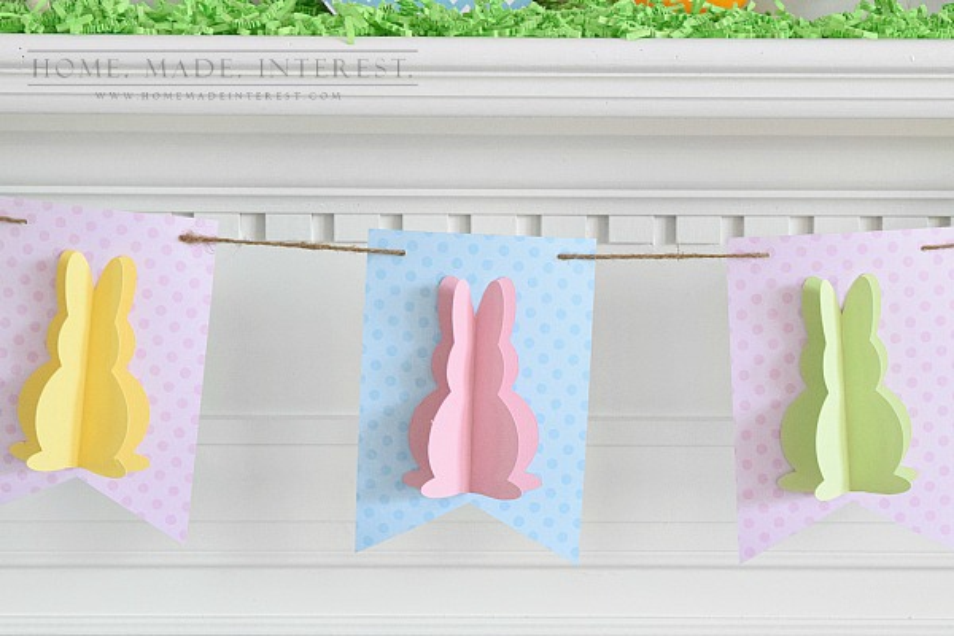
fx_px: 2186
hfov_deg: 24.6
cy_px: 318
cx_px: 477
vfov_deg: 16.6
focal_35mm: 82
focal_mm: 55
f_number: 9
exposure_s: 1/20
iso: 3200
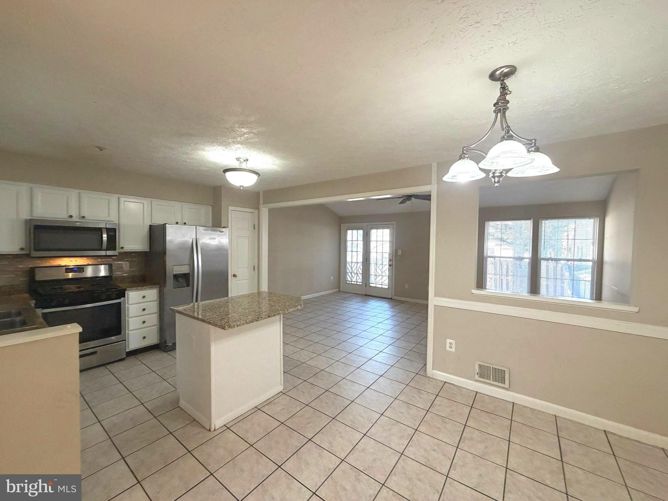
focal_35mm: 14
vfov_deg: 85.7
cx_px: 334
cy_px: 250
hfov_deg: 102.1
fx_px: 270
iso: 320
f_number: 2.2
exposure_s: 1/120
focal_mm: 2.22
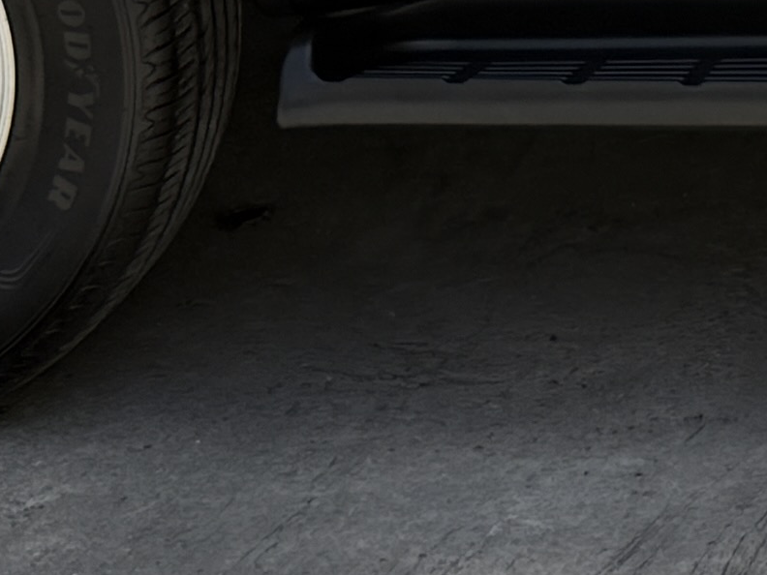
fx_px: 3833
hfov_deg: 10.8
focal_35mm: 173
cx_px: 1317
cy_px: -553
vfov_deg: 8.2
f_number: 1.78
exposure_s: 1/2299
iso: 80
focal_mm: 6.76
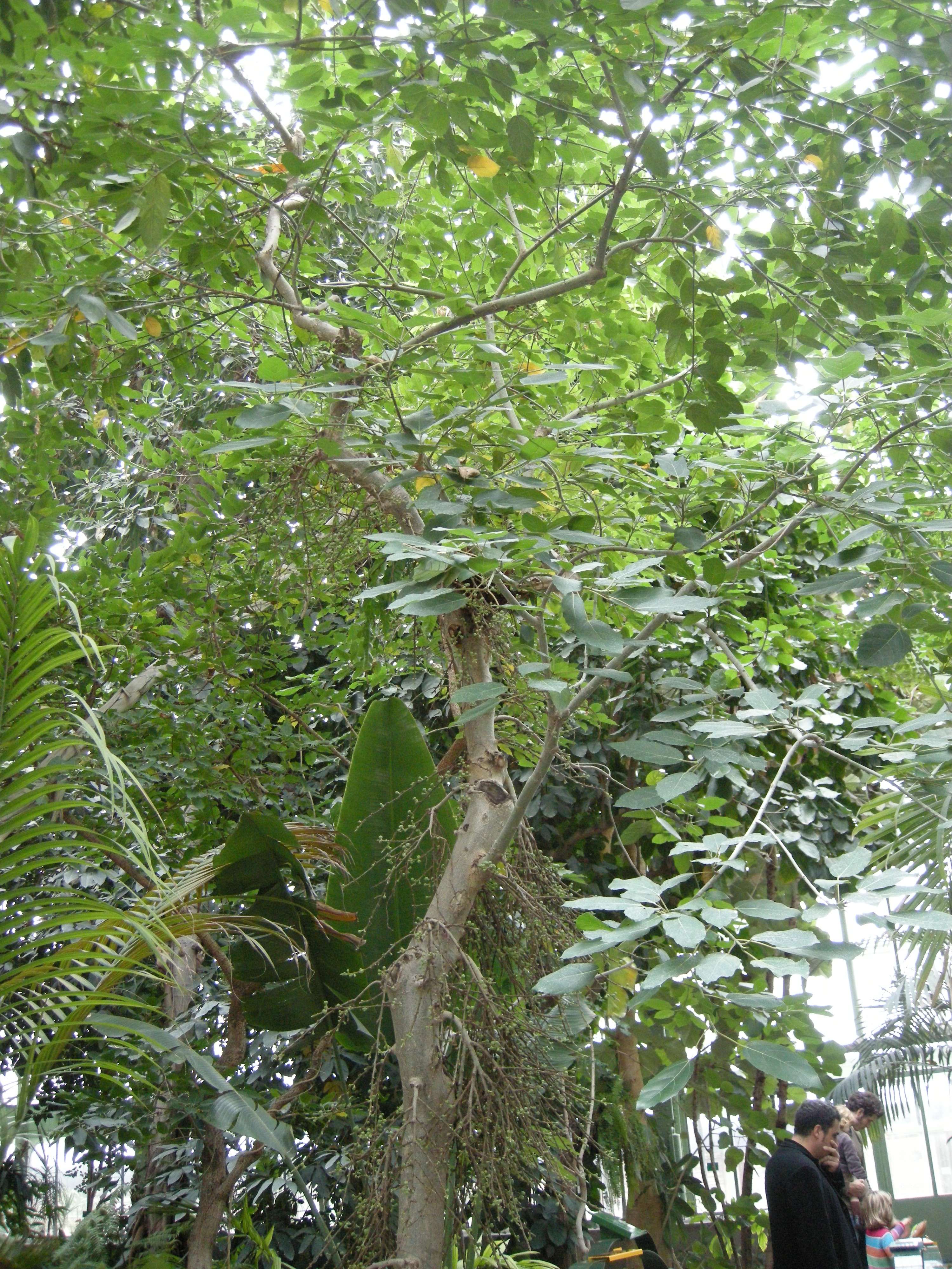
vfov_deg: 52.6
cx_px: 476
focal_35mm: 35
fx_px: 1283
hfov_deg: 40.7
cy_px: 634
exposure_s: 1/18.7
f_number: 2.7
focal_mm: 7.5
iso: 400
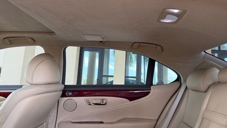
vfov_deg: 38.7
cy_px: 49
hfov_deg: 64.2
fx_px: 181
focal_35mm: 30
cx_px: 123
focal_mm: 6.76
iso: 200
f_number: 1.78
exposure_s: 1/155
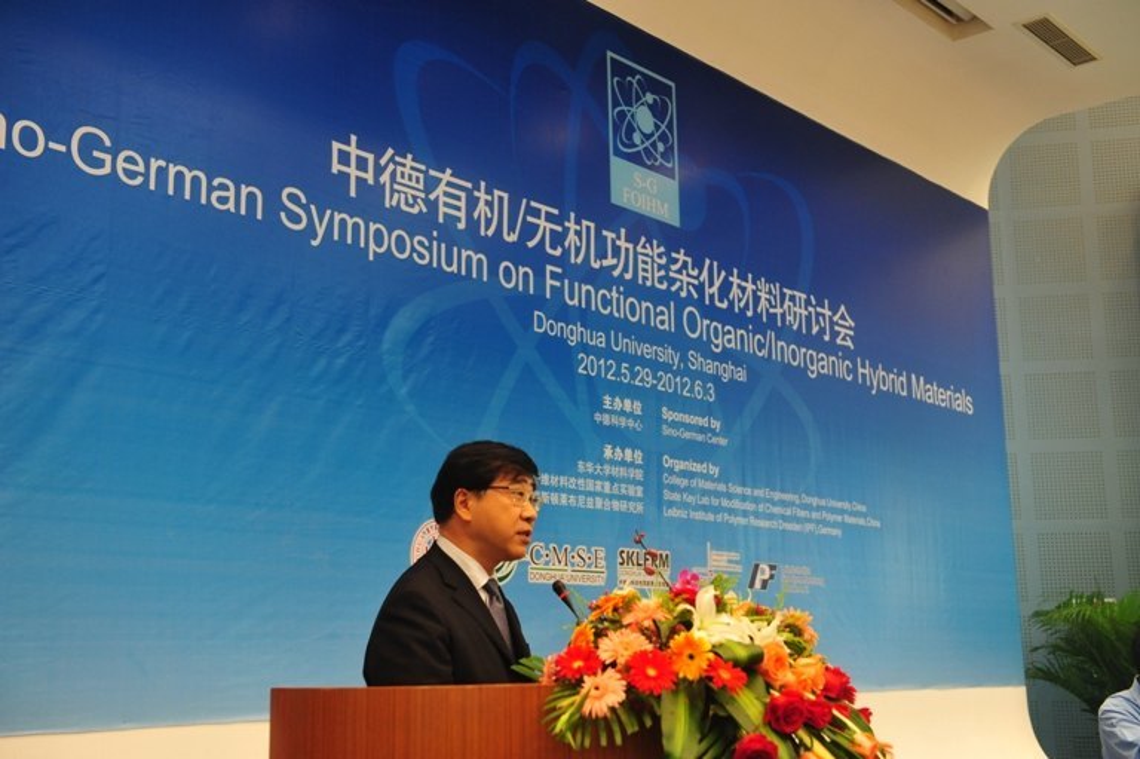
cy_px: 380
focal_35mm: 45
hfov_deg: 43.6
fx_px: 1424
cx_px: 570
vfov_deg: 29.8
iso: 2000
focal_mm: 45
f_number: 4
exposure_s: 1/60
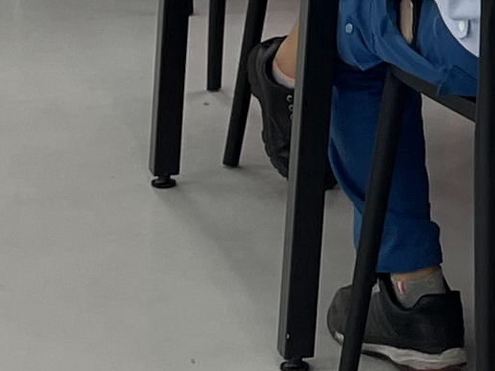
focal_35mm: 202
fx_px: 2888
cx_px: 980
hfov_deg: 9.2
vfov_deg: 7.1
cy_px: -402
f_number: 1.6
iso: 32
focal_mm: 4.2
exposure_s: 1/118
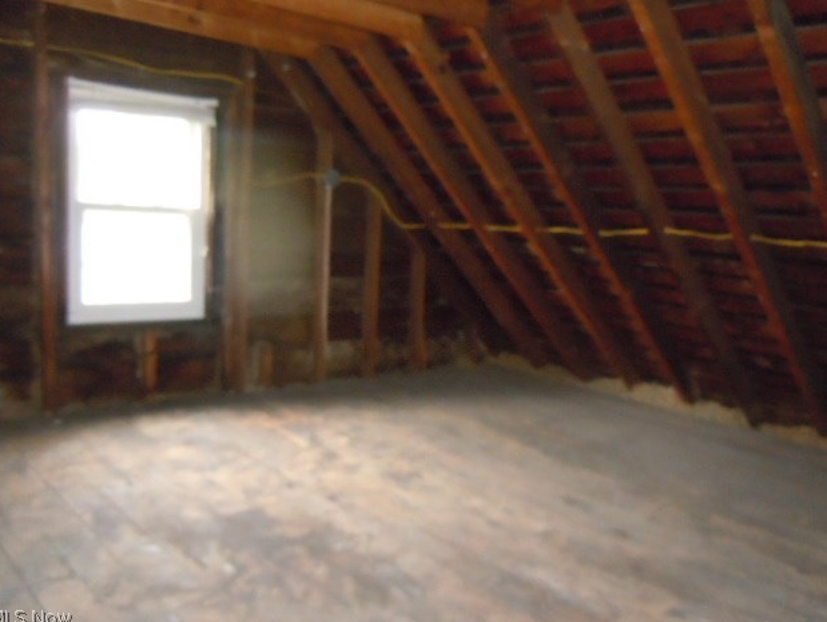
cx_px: 411
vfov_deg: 45.5
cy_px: 310
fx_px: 741
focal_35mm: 31
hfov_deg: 58.3
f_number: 3.5
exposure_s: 1/30
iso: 800
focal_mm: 5.4
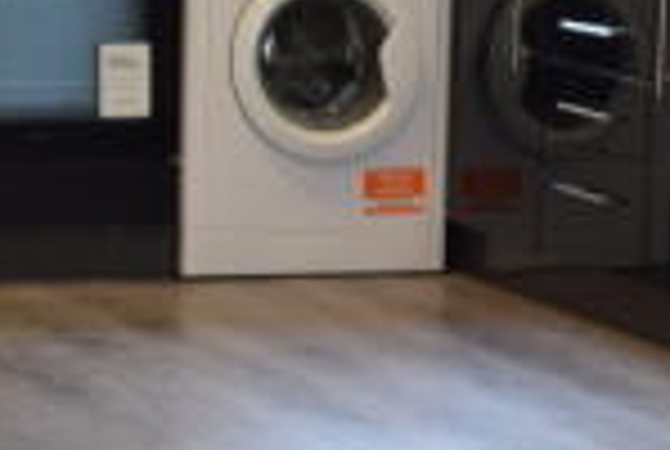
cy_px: 610
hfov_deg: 10.5
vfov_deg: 7.4
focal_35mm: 185
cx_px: 1133
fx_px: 3450
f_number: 8
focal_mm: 18
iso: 160
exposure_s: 1/5
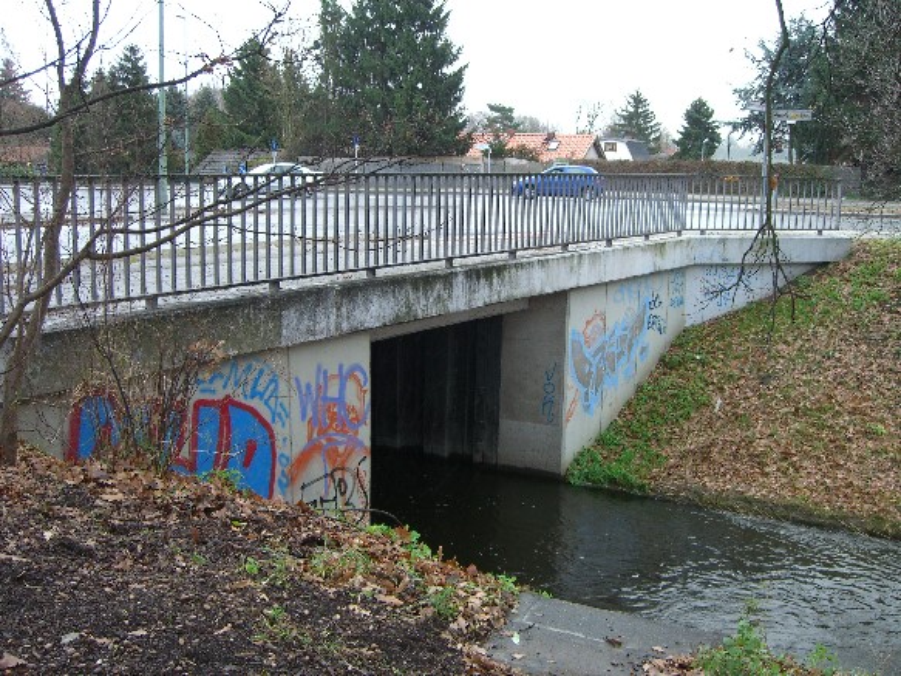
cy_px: 338
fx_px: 989
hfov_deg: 49.0
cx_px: 450
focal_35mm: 38
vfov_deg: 37.7
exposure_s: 1/60
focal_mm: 7.9
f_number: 2.8
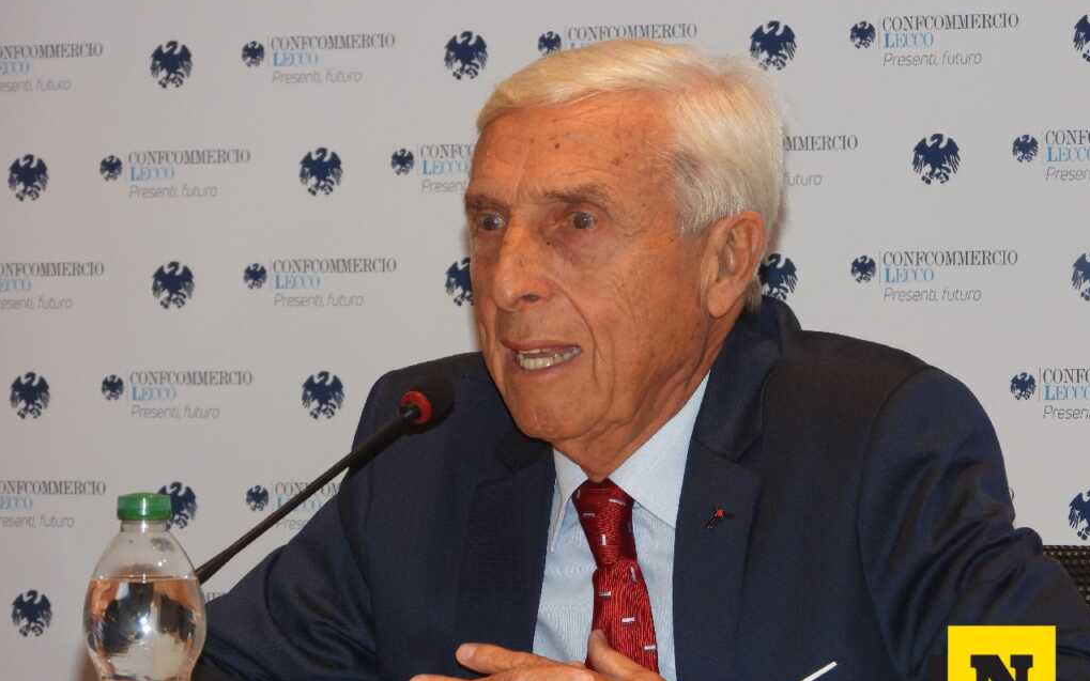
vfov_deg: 5.7
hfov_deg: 9.2
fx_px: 6803
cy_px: 383
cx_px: 547
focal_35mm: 229
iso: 200
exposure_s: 1/60
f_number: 4.5
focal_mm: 38.6
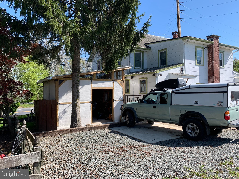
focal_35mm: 26
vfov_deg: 53.1
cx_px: 120
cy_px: 90
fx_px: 180
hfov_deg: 67.3
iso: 25
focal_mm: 4.25
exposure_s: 1/1235
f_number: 1.8
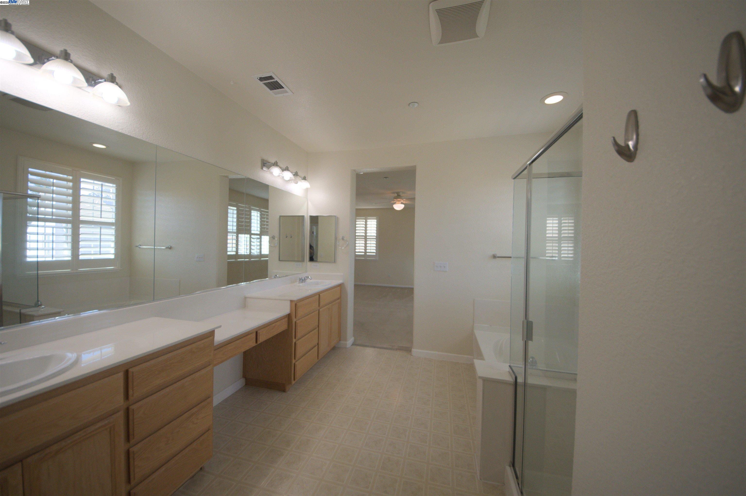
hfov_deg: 112.6
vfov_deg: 89.9
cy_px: 248
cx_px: 373
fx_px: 249
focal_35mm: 12
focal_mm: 8
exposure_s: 1/250
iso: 500
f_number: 4.5
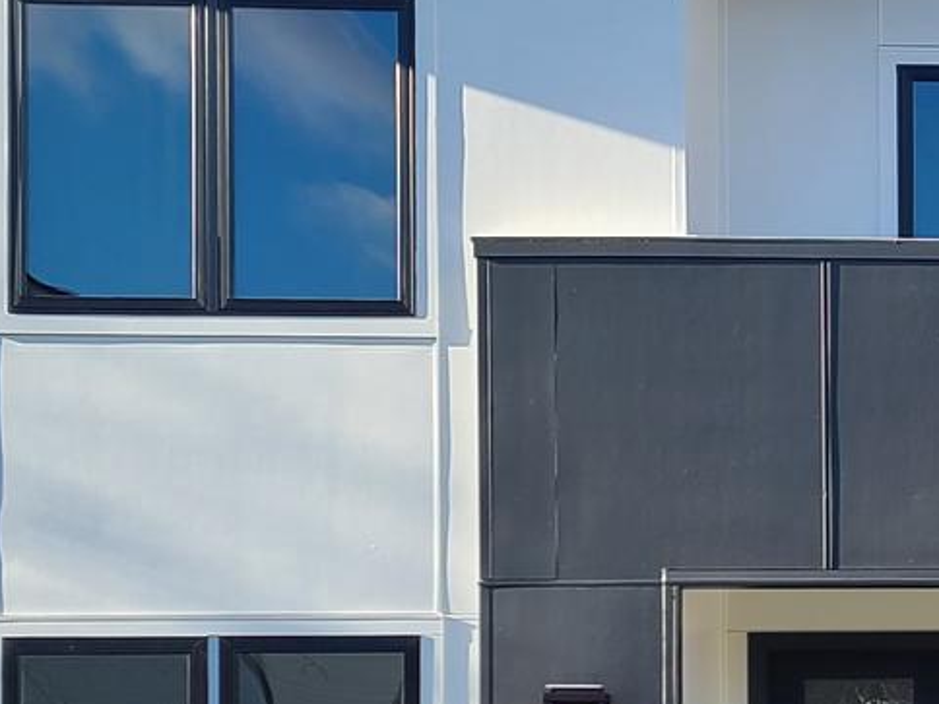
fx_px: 2984
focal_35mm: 110
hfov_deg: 16.5
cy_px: 795
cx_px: 1352
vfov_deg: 13.2
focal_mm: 5.4
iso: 40
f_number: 1.8
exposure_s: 1/744
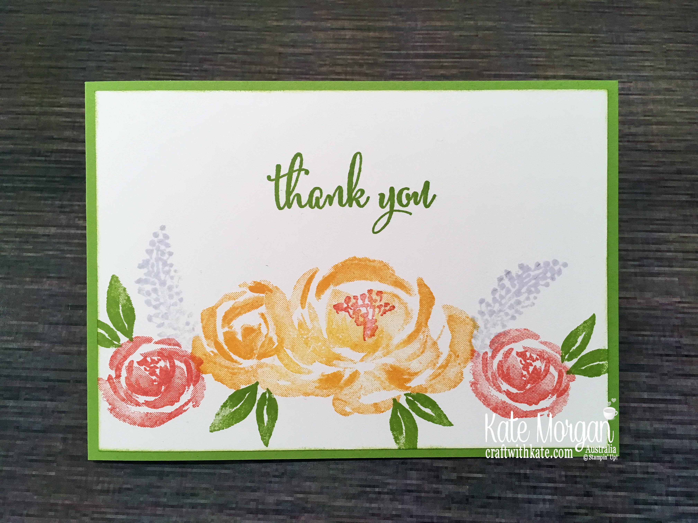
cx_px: 349
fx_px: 585
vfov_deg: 48.2
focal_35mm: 29
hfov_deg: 61.7
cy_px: 262
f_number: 2.2
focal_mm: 4.15
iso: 50
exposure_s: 1/33
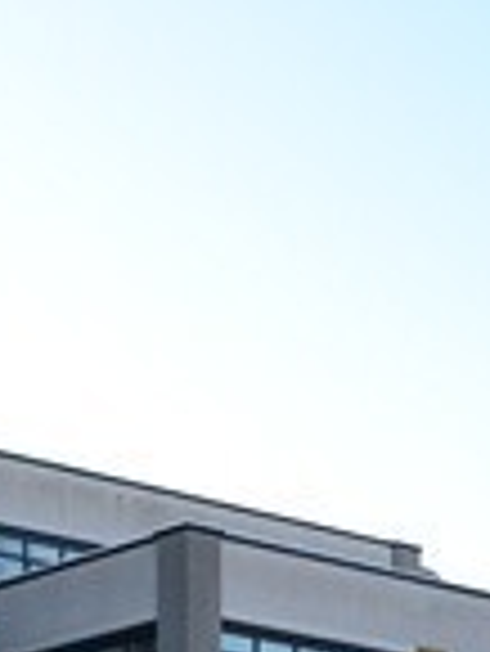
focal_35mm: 131
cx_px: -225
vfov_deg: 14.5
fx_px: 2469
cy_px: 809
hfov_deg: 10.9
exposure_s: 1/400
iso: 800
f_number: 10
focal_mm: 22
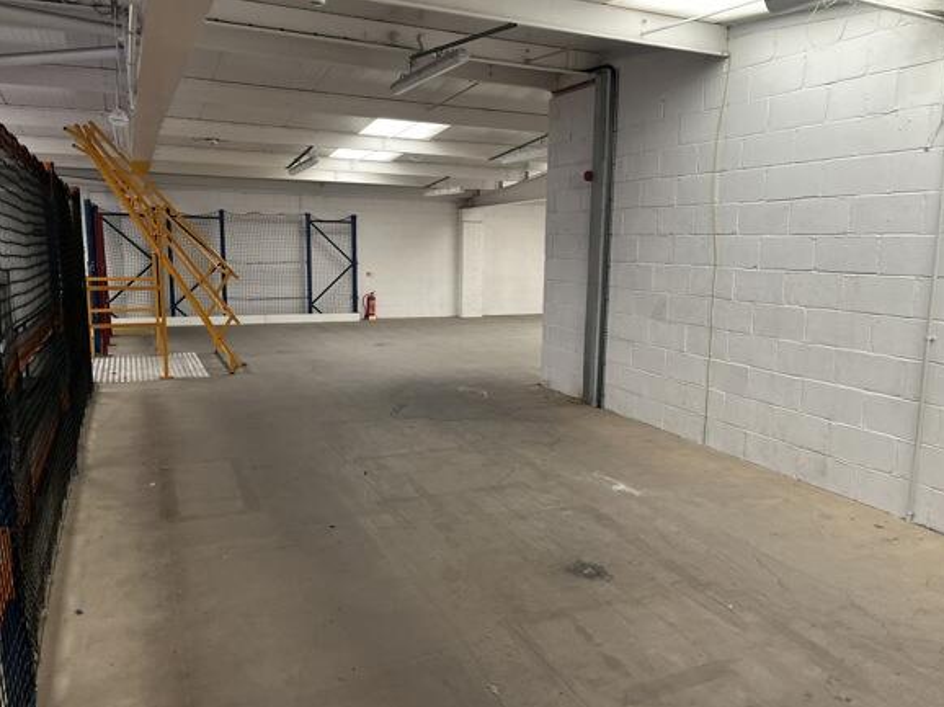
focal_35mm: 27
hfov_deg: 65.3
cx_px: 488
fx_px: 736
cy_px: 354
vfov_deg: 51.3
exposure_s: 1/120
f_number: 1.6
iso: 125
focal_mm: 5.1
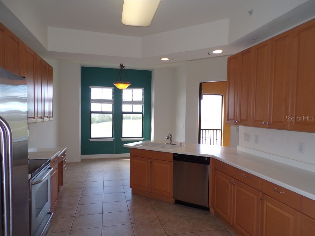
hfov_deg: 71.6
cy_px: 118
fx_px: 218
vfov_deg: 56.8
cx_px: 158
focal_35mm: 24
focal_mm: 4.3
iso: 100
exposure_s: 1/70
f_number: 3
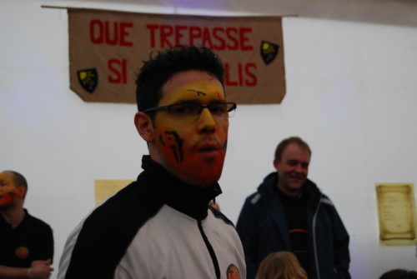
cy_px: 140
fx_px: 835
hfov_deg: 28.0
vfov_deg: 19.0
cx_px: 208
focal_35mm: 72
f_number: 5.6
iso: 720
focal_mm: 48
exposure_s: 1/30
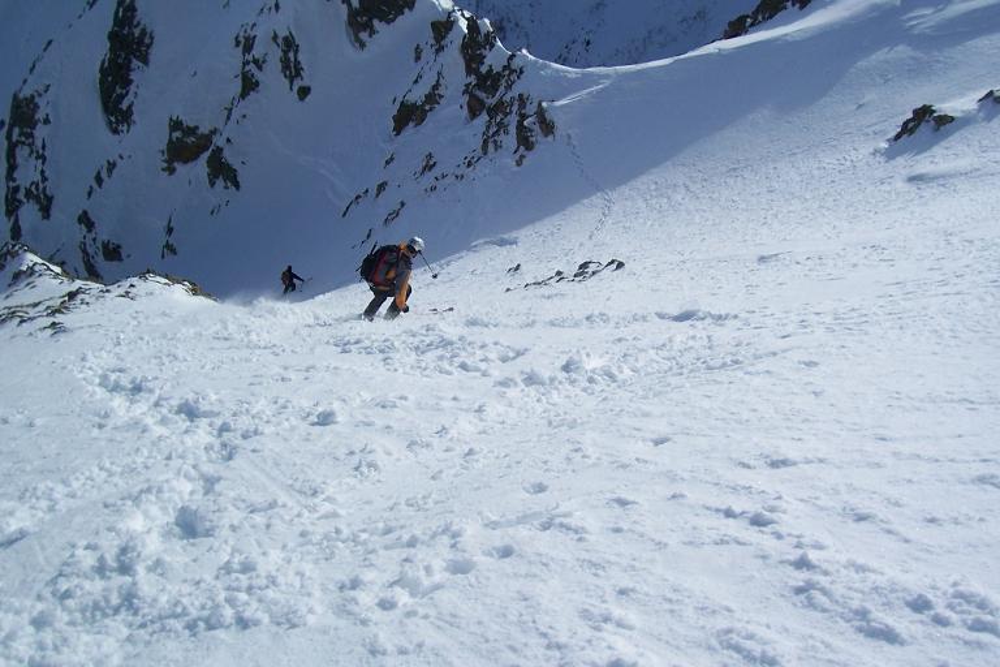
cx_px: 500
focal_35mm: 34
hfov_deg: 55.8
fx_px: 944
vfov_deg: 38.9
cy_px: 334
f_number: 5.6
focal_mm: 5.6
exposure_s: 1/1500
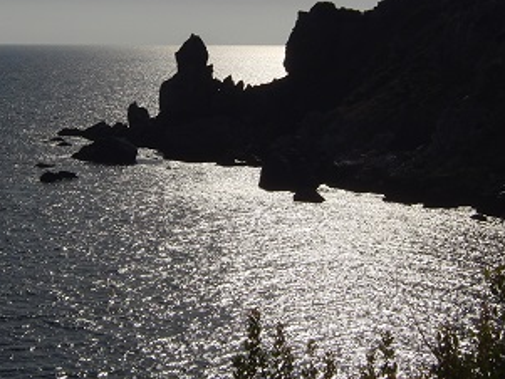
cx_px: 190
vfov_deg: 14.5
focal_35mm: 102
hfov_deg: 19.2
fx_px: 1489
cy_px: 91
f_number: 9.7
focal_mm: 9.8
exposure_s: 1/1250
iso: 100
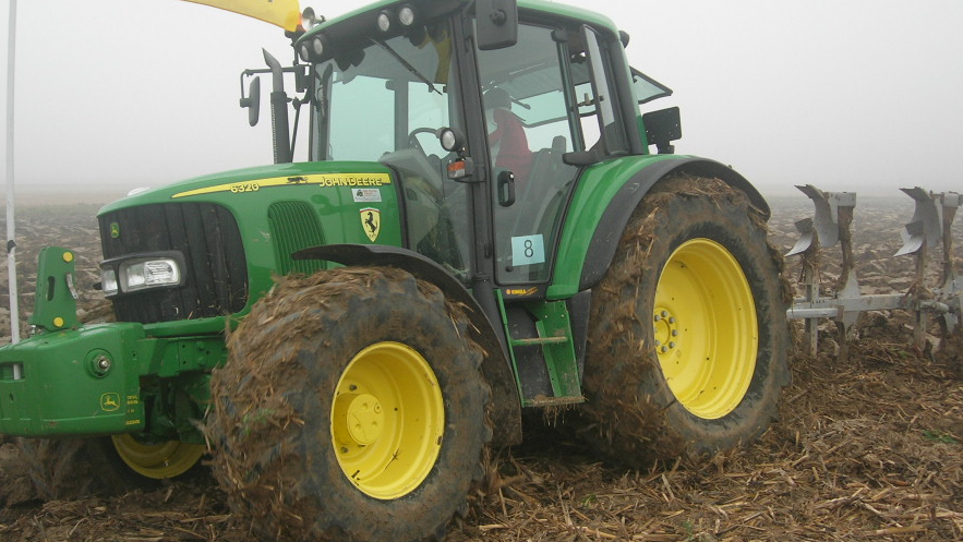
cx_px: 495
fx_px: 1226
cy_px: 277
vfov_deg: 24.9
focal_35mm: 48
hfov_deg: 42.9
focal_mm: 7.8
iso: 64
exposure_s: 1/164
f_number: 2.8
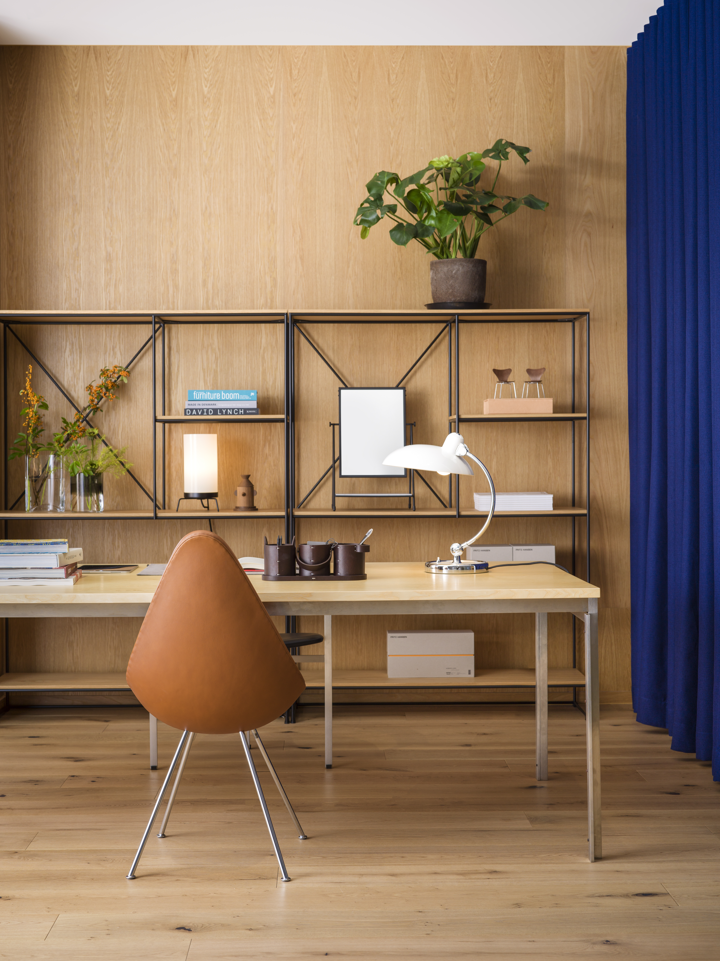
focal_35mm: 51
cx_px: 360
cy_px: 480
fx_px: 1415
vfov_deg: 37.5
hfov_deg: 28.5
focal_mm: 65
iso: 200
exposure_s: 1/60
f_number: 8
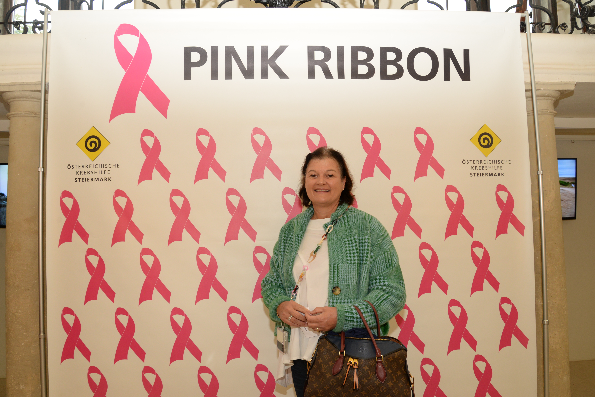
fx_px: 397
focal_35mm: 24
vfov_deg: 53.1
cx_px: 298
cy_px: 198
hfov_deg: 73.7
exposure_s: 1/60
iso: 800
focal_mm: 24
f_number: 7.1
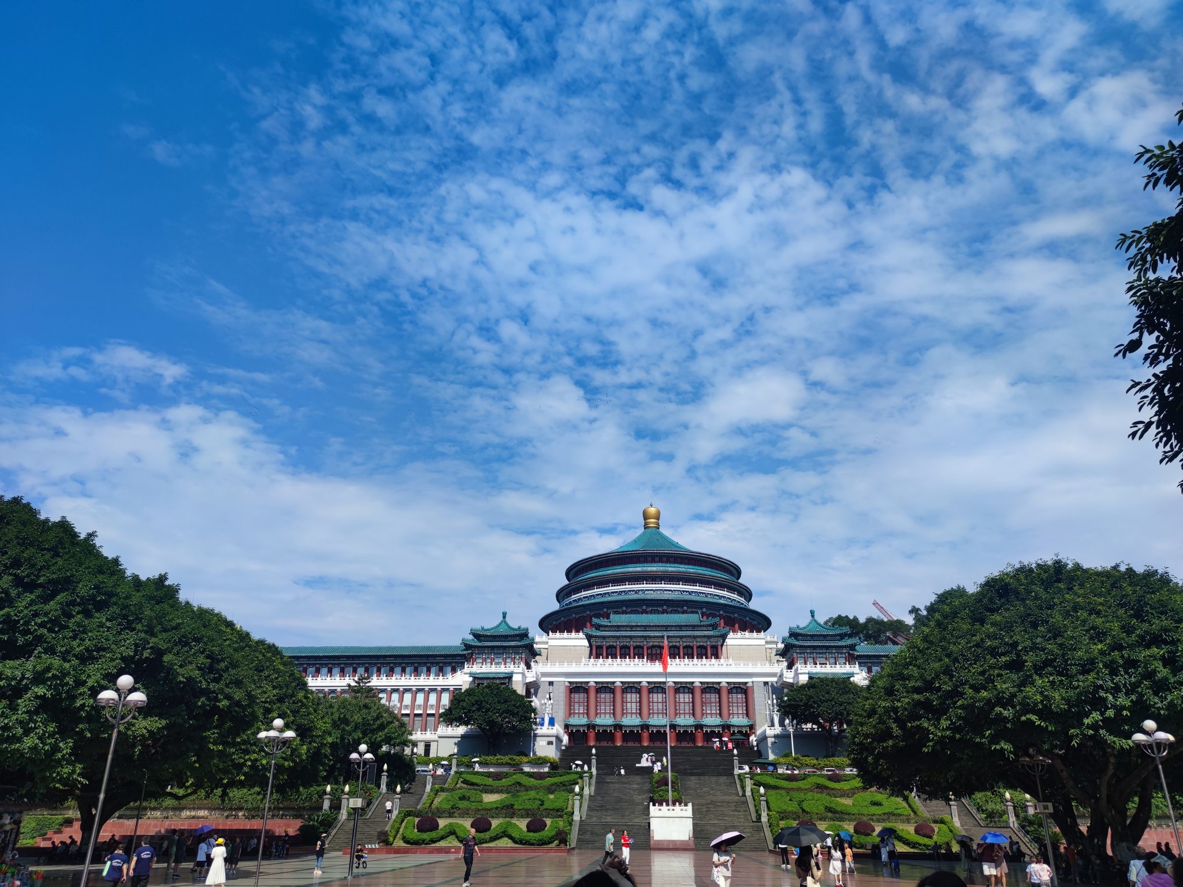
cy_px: 444
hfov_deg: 71.6
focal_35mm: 24
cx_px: 592
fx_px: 820
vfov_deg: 56.8
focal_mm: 6.72
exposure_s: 1/3032
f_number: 1.69
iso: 50
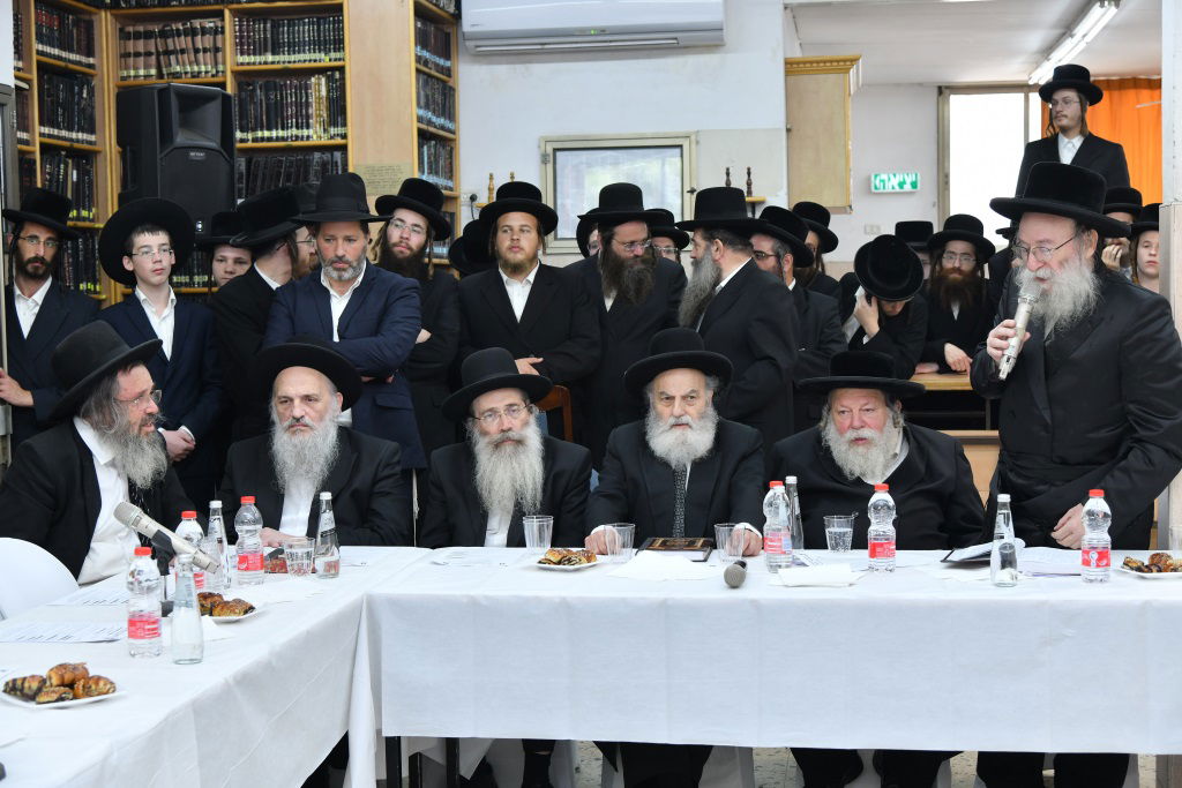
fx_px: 1642
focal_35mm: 50
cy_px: 394
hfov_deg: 39.6
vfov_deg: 27.0
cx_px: 591
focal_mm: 50
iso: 640
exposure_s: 1/100
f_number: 5
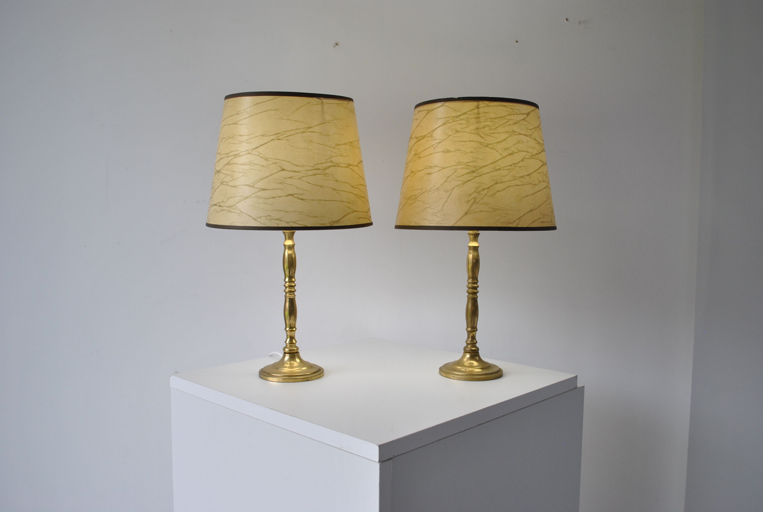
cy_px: 256
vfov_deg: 40.1
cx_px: 382
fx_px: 701
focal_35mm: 33
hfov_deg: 57.1
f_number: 5
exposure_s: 1/13
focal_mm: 22
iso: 200
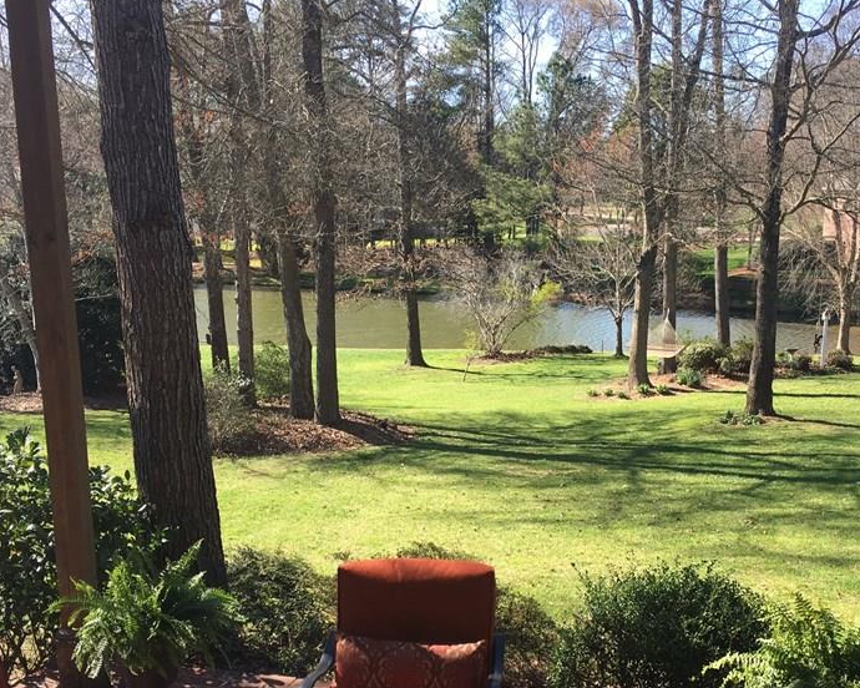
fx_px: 1069
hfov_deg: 43.7
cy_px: 470
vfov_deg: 35.3
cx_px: 506
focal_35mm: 42
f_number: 2.2
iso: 25
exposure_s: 1/413
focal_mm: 4.15
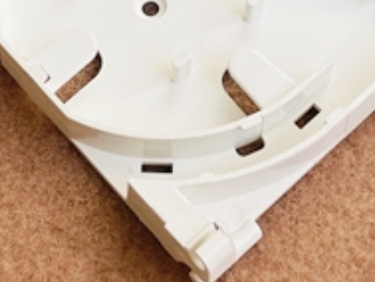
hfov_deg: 17.8
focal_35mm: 110
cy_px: -173
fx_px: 1192
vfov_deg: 12.6
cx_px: 101
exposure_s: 1/368
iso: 32
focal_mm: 4.2
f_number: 1.6
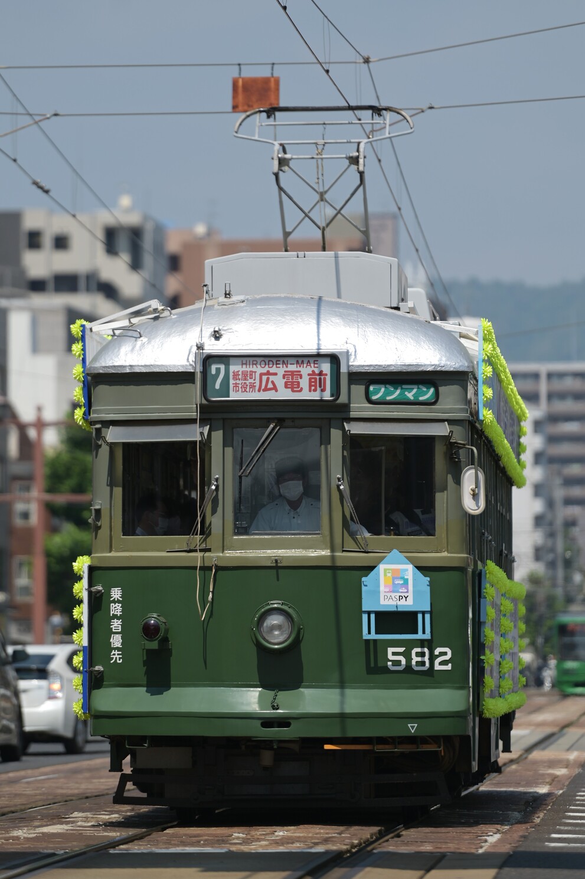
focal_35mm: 200
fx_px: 4883
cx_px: 292
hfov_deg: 6.9
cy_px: 440
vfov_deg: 10.3
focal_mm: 200
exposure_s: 1/1600
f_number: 2.8
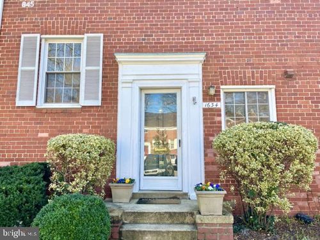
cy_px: 120
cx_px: 160
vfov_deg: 53.1
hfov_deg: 67.3
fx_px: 240
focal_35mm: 26
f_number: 1.6
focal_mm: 5.1
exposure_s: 1/571
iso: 50
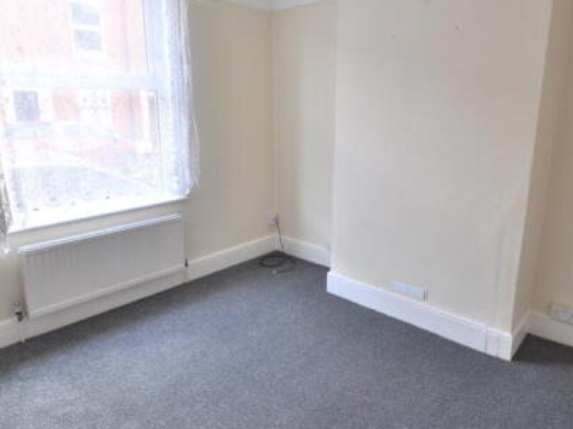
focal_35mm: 26
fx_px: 427
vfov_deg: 53.2
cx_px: 282
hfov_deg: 67.8
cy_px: 180
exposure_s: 1/60
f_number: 4
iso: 400
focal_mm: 11
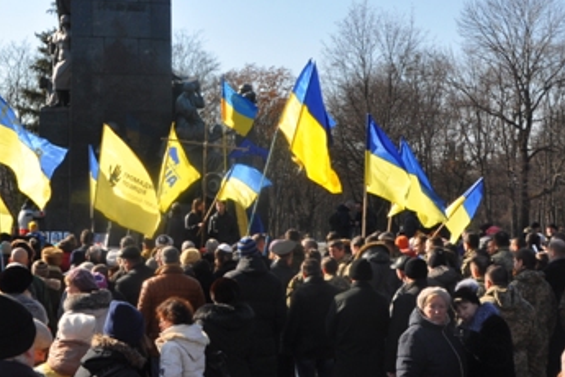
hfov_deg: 28.2
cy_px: 87
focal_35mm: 70
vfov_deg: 19.3
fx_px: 1100
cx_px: 116
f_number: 13
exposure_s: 1/200
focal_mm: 21
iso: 200
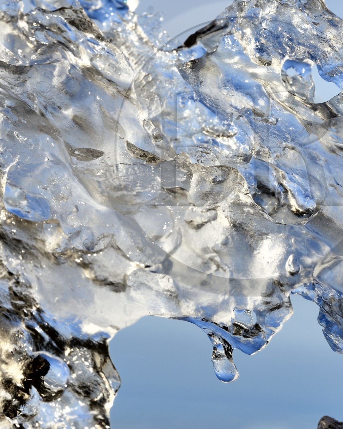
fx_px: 3692
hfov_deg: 5.3
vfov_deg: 6.6
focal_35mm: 291
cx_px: 245
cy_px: 148
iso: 200
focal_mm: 175
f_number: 10
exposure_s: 1/400
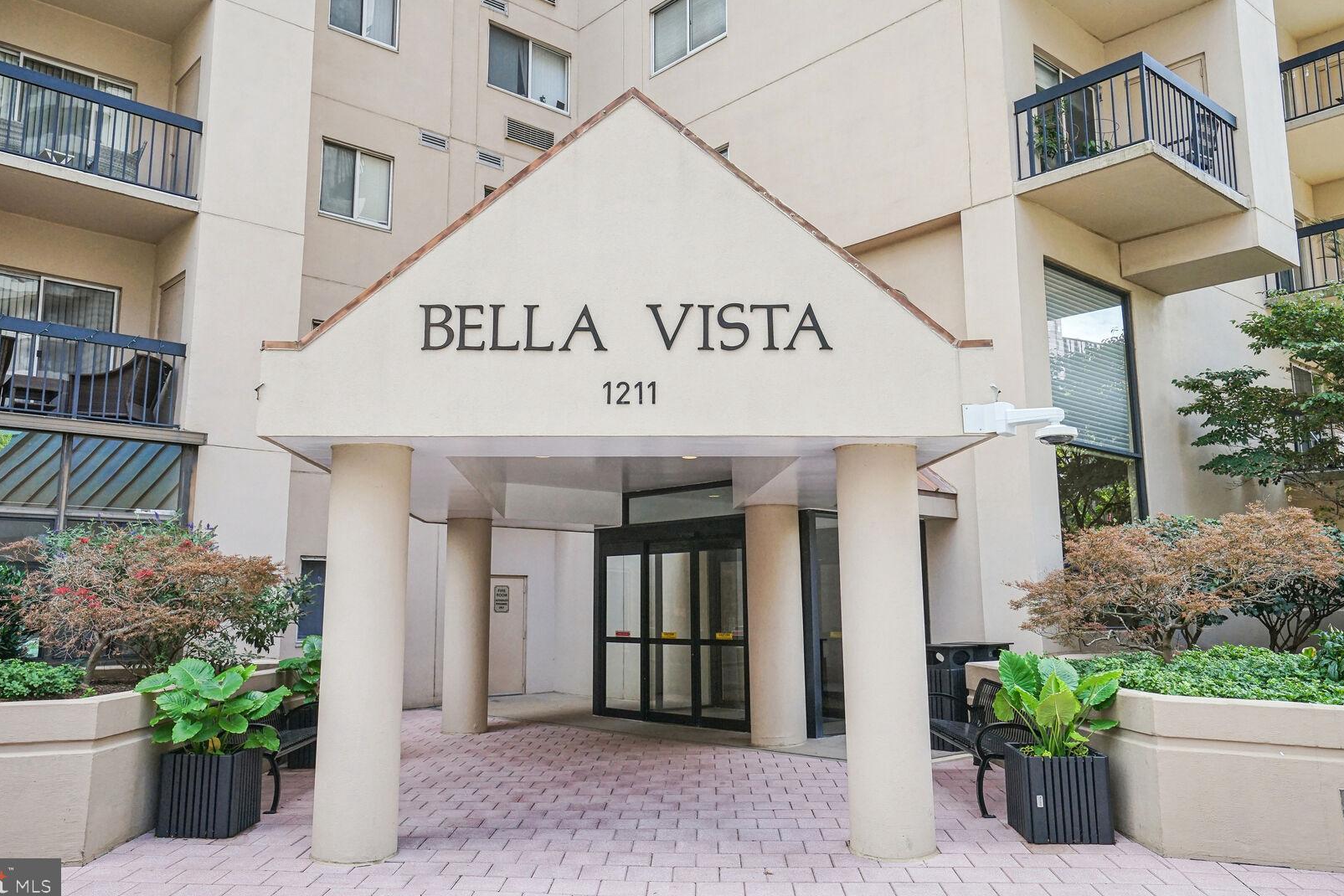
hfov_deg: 65.4
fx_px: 1045
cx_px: 628
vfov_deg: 46.4
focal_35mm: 28
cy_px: 427
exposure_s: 1/320
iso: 640
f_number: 9
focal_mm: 26
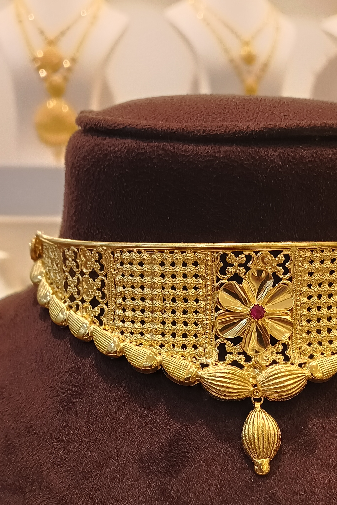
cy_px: 386
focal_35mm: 45
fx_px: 632
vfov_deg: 42.1
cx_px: 221
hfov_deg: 29.7
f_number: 1.8
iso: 80
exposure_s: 1/100
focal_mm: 3.61
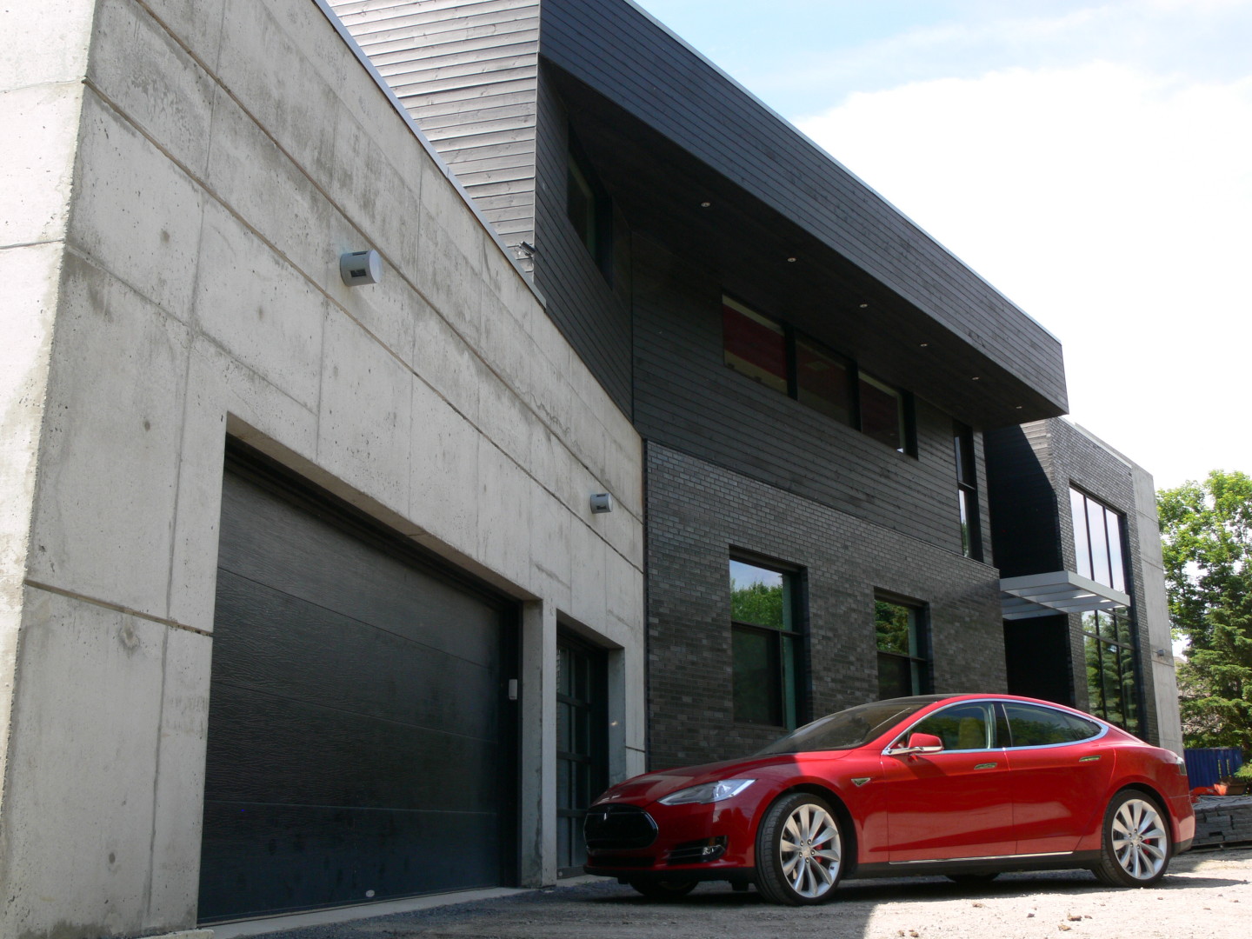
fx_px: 1266
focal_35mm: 35
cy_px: 470
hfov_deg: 52.6
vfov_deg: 40.7
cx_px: 626
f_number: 5.6
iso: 80
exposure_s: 1/125
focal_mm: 7.4
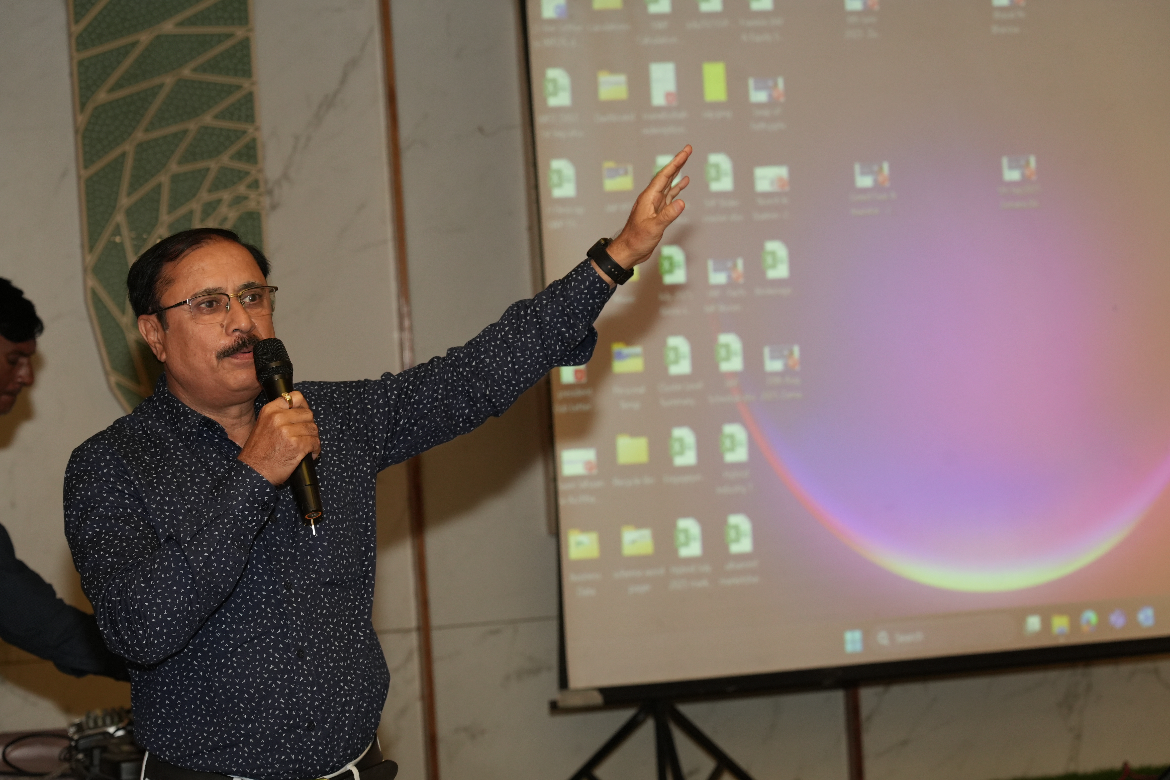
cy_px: 390
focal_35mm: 92
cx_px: 585
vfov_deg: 14.9
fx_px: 2990
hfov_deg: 22.1
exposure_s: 1/125
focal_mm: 92
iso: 2000
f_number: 6.3
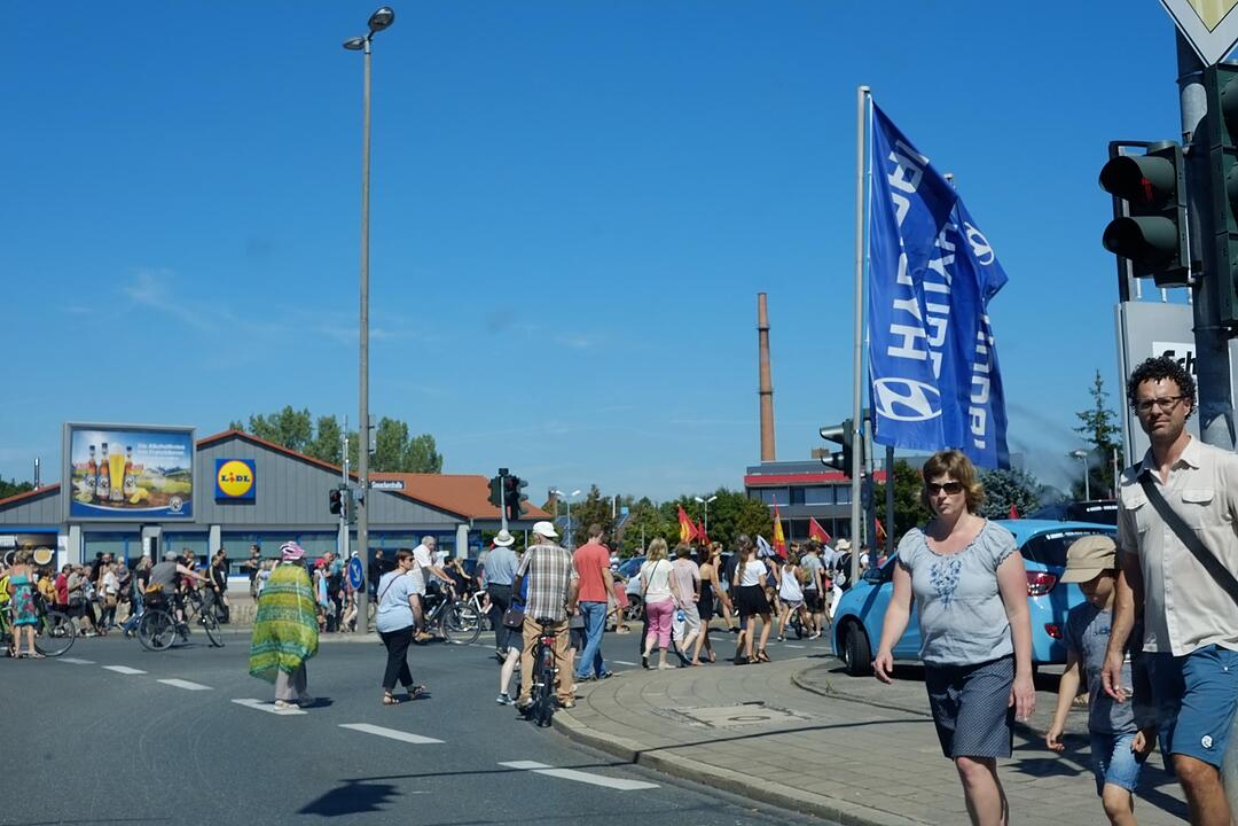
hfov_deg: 47.4
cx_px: 619
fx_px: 1410
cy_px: 413
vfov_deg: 32.6
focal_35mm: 41
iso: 200
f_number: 9
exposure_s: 1/280
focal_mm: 27
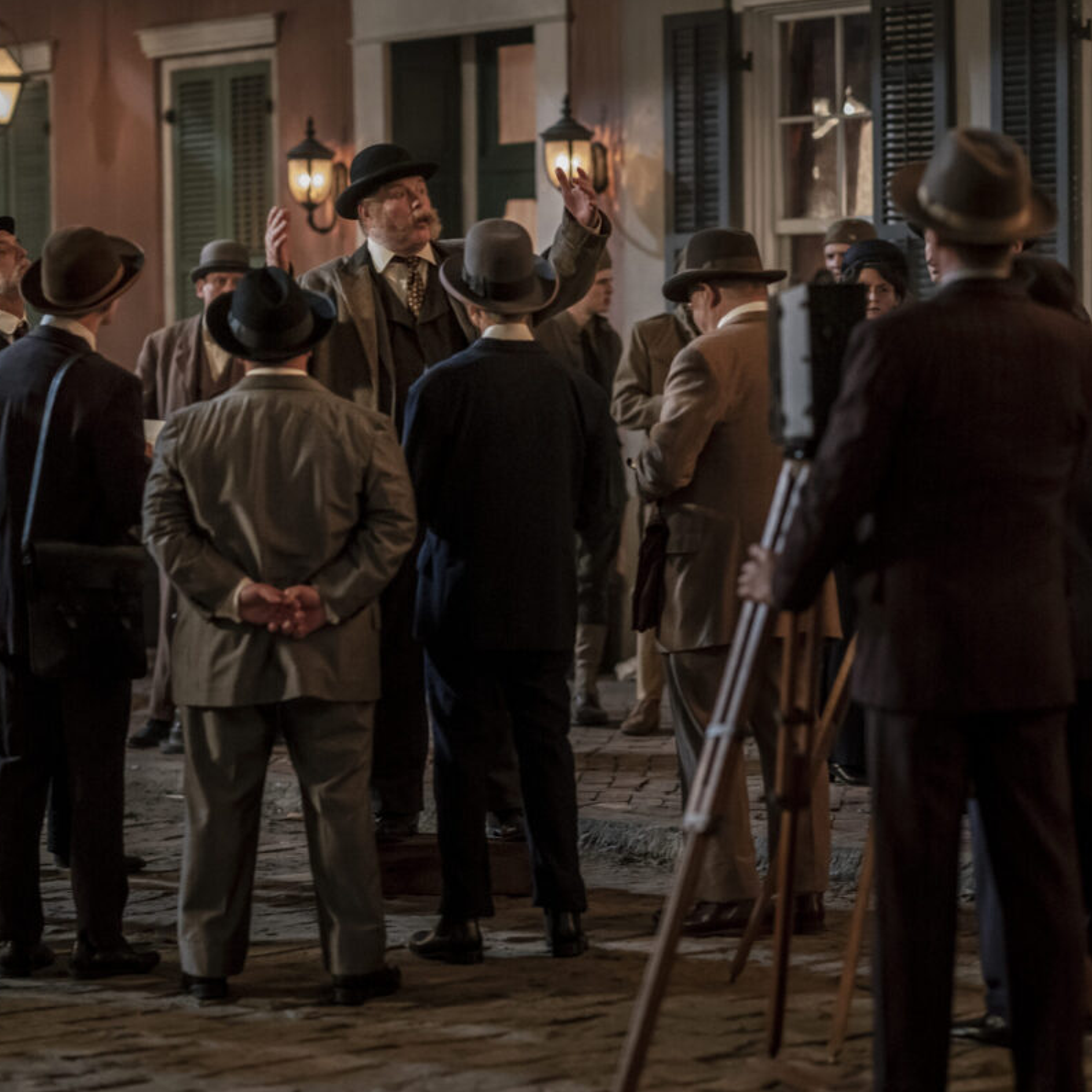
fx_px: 3890
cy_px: 545
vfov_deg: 16.0
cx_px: 573
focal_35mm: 109
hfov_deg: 16.0
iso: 6400
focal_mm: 85
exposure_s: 1/160
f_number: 1.8
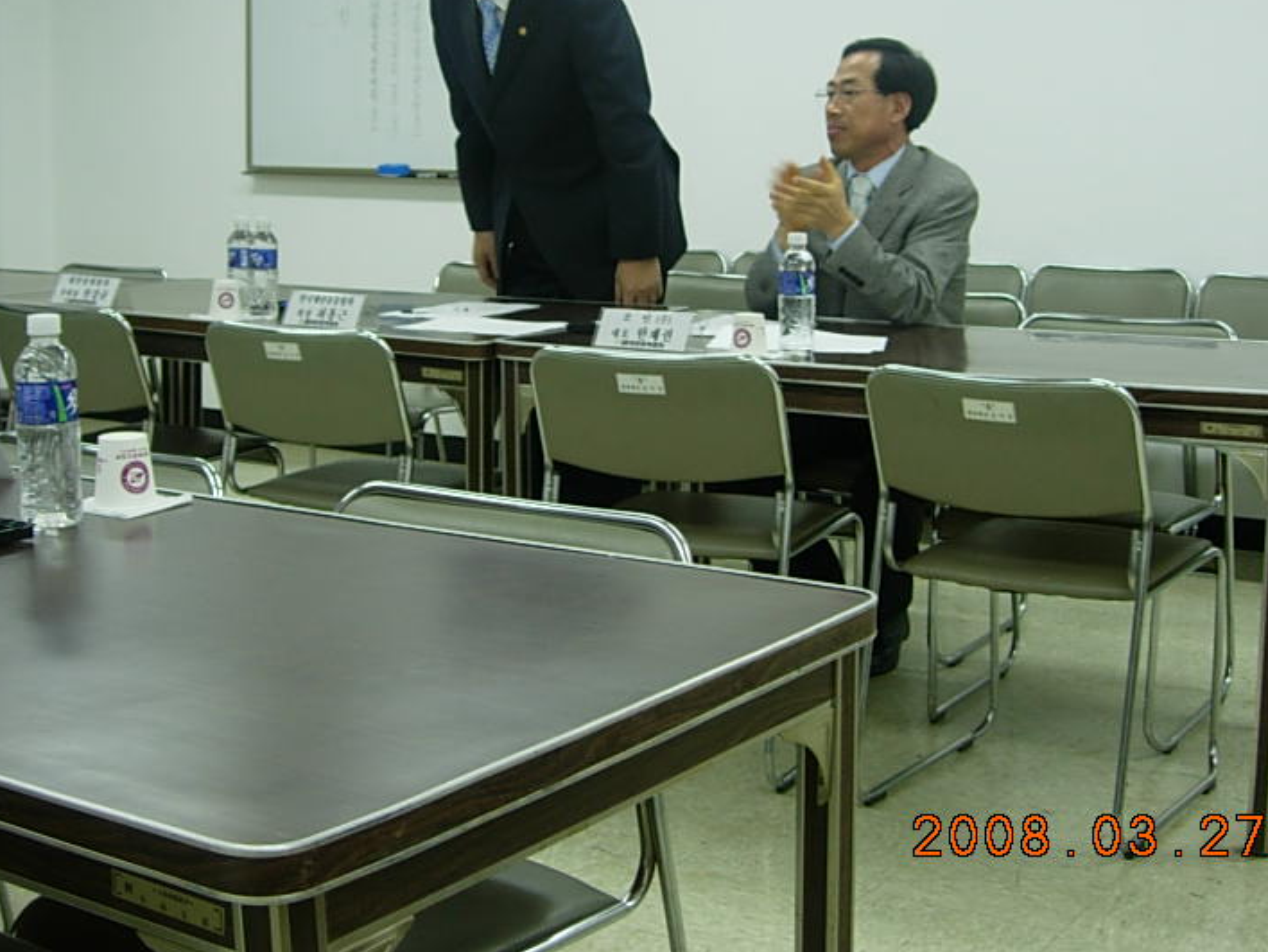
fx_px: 2016
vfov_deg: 26.4
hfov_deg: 34.9
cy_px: 292
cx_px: 640
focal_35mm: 55
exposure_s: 1/30.2
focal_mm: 7.8
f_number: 2.8
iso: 64
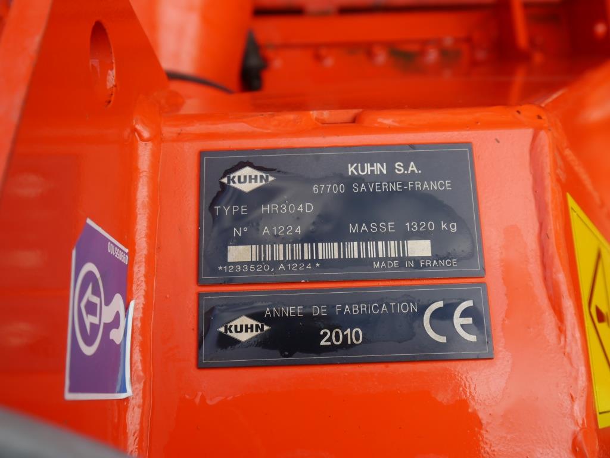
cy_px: 229
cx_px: 305
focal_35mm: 38
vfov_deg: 37.7
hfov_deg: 49.0
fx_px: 670
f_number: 5
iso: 160
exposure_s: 1/125
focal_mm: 19
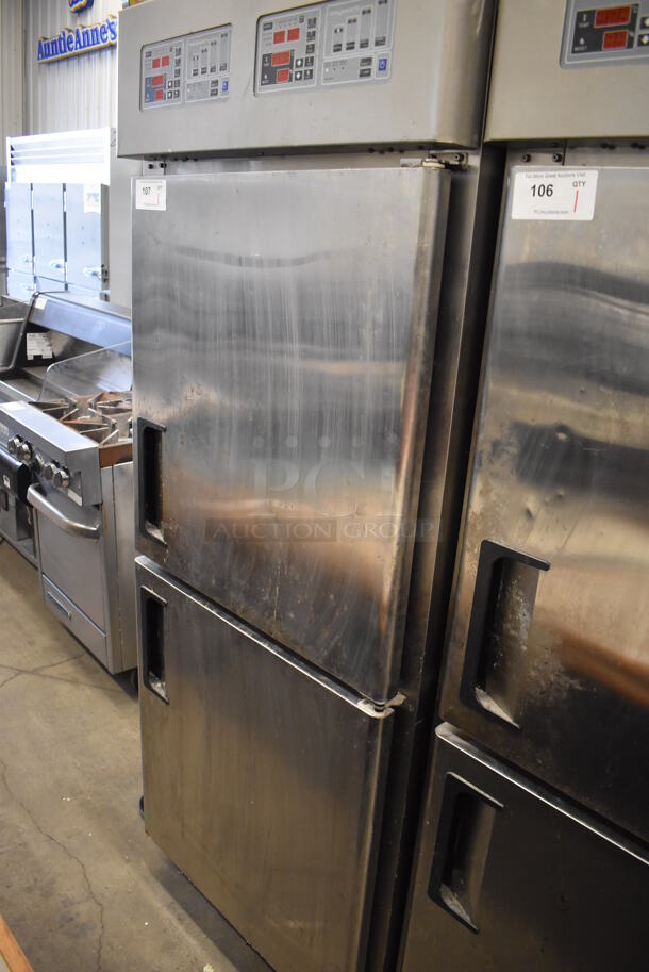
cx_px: 324
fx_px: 729
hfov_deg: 48.0
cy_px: 486
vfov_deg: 67.3
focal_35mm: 27
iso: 2500
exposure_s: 1/125
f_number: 3.5
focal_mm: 18
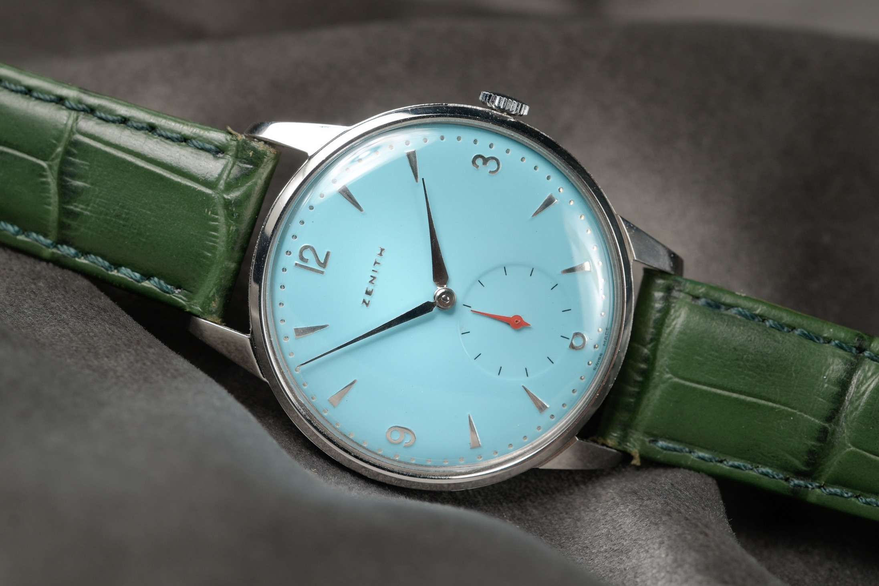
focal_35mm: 50
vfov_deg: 27.0
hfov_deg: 39.6
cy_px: 293
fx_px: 1221
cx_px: 440
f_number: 6.3
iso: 100
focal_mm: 50
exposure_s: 1/50
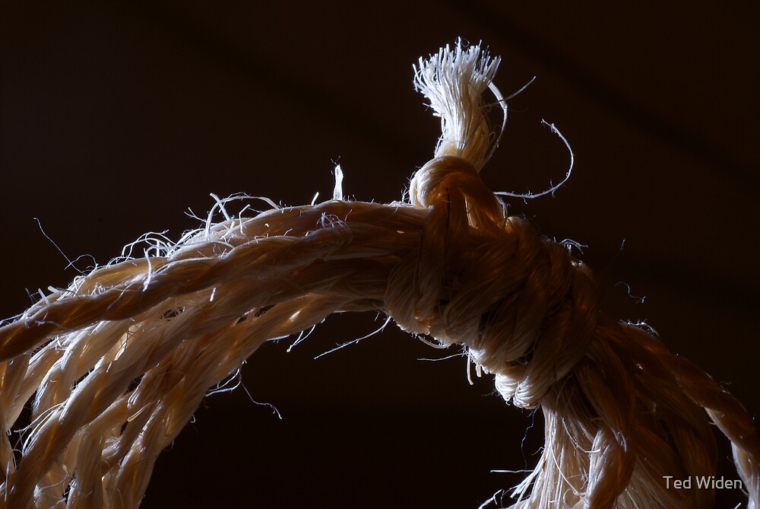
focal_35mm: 135
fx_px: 2853
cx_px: 380
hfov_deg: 15.2
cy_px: 254
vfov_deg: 10.2
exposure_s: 1
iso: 100
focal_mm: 90
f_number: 20
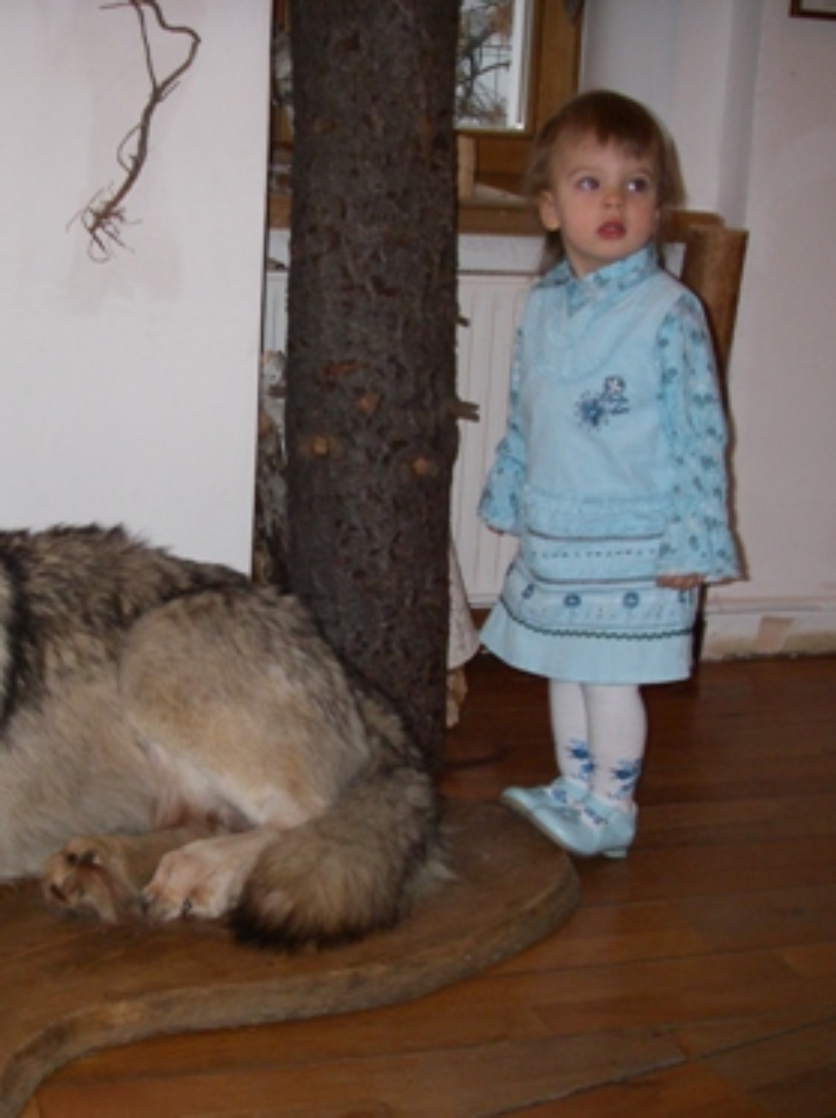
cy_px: 559
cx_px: 240
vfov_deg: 37.5
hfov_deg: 28.2
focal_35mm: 51
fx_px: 1645
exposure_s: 1/40
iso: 200
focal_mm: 6.3
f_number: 3.3
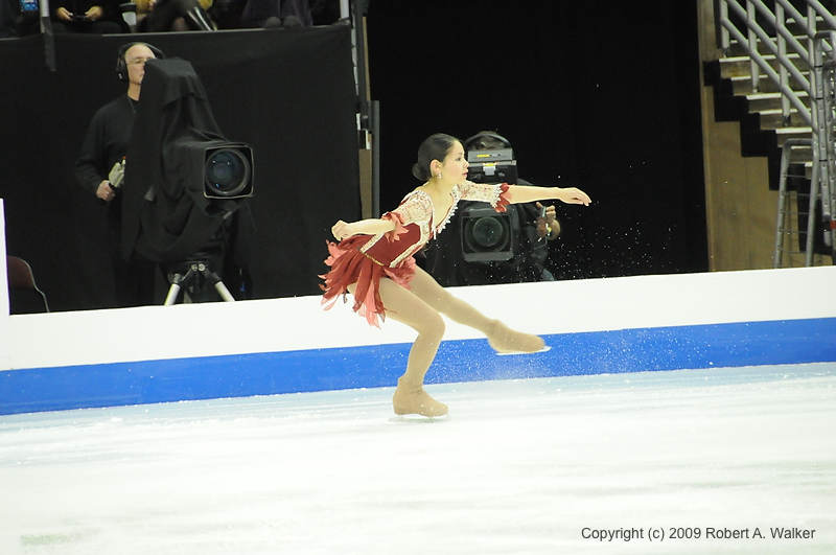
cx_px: 418
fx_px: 6957
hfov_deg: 6.9
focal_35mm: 300
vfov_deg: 4.6
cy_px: 278
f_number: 5.6
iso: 3200
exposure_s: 1/400
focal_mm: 200
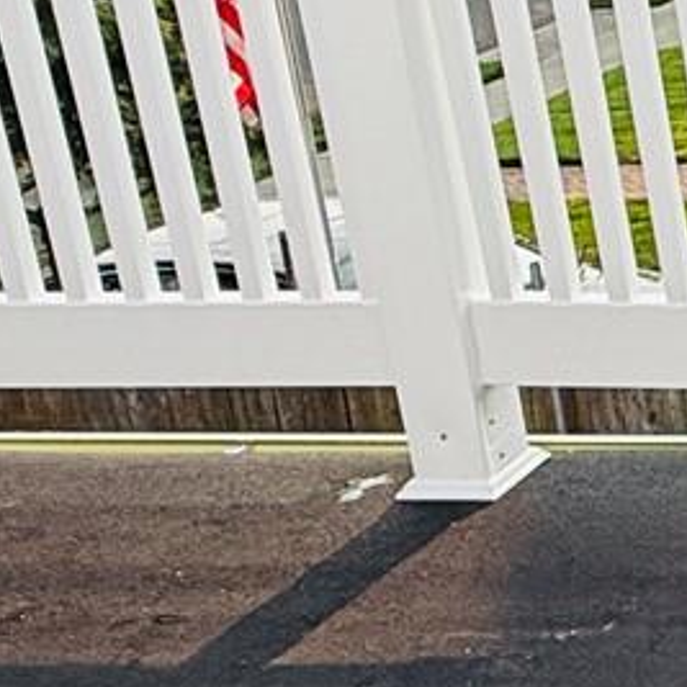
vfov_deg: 18.1
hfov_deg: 13.1
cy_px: 142
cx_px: 1703
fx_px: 2133
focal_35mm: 95
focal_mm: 2.22
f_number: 2.2
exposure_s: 1/631
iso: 50
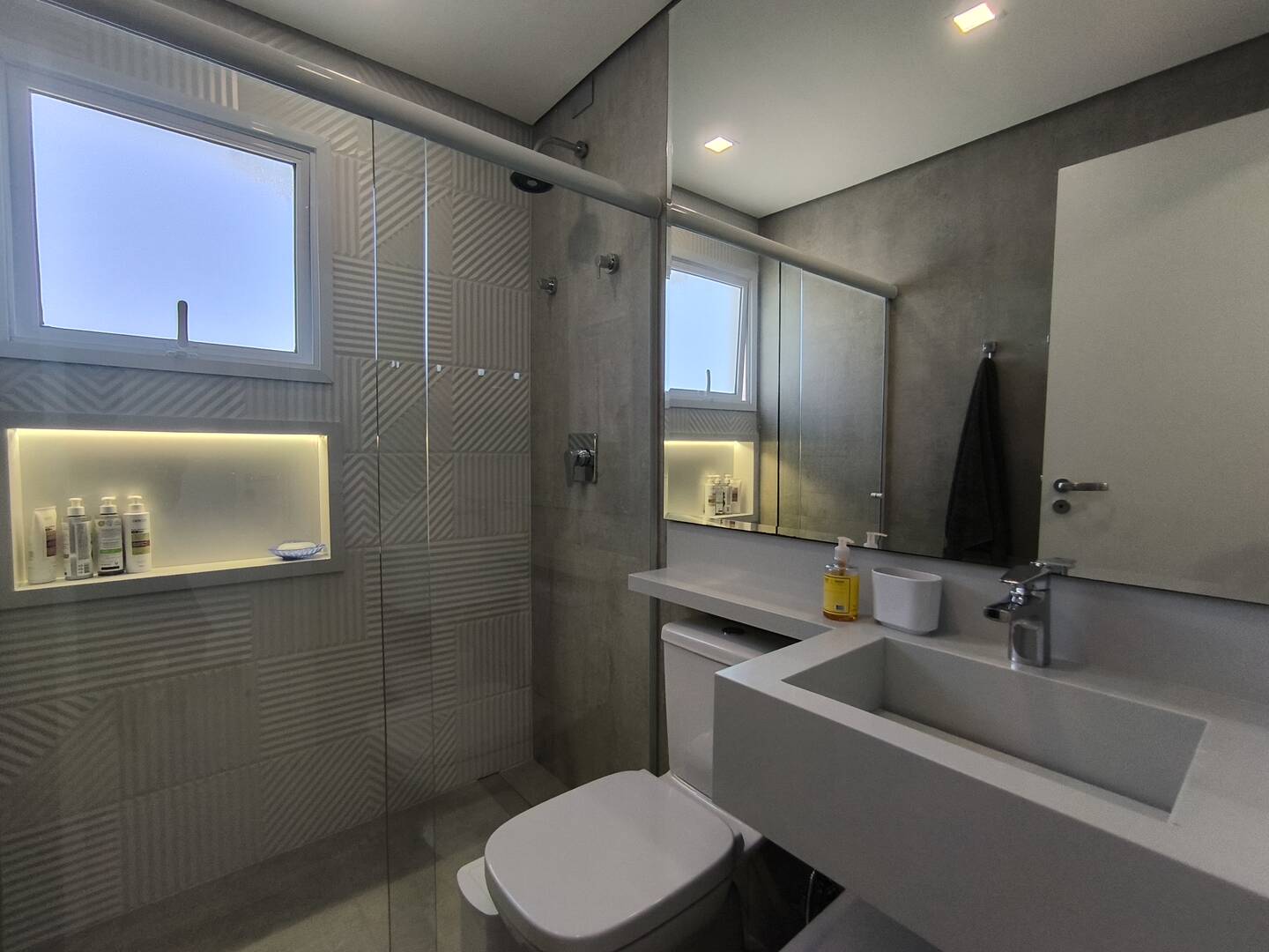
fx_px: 587
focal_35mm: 16
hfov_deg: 94.5
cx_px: 634
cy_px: 476
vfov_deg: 78.1
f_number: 2.2
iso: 64
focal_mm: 1.65
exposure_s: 1/120
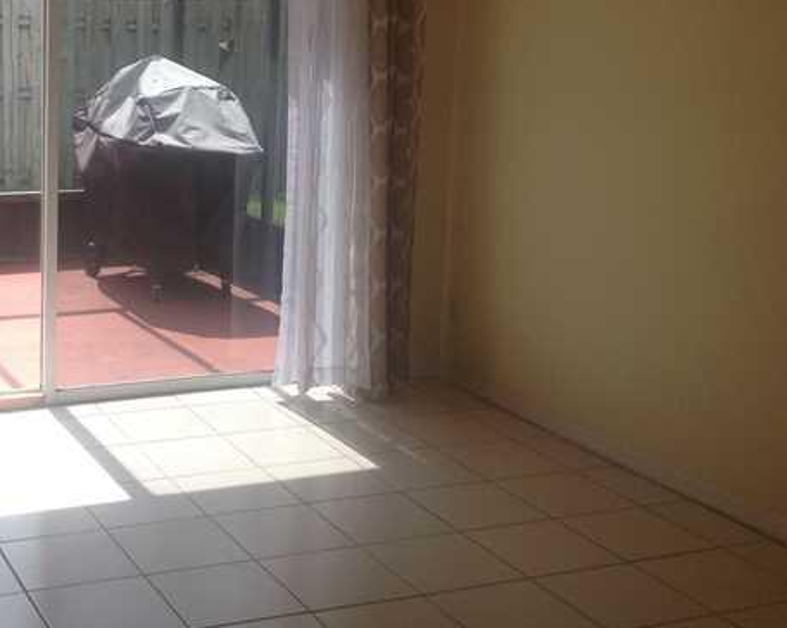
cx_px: 136
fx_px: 1396
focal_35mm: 60
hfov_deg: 30.6
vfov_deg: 25.1
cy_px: 155
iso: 50
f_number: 2.4
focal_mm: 4.28
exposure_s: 1/258
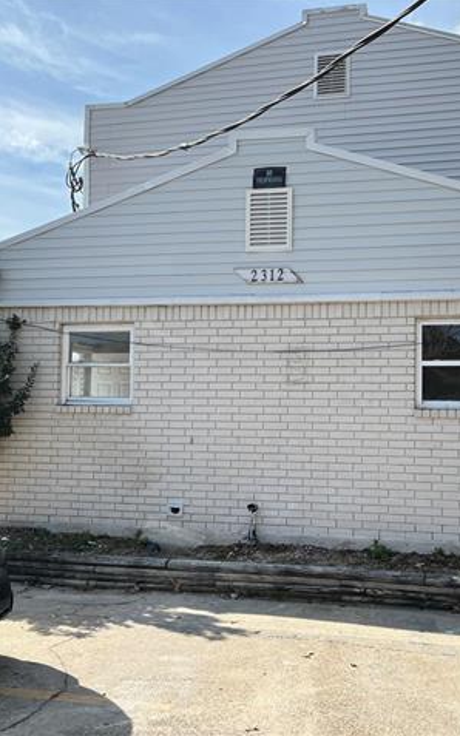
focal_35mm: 37
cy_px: 367
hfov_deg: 33.7
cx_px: 344
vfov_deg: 52.8
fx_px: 742
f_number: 1.6
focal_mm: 5.1
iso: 50
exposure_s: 1/2967
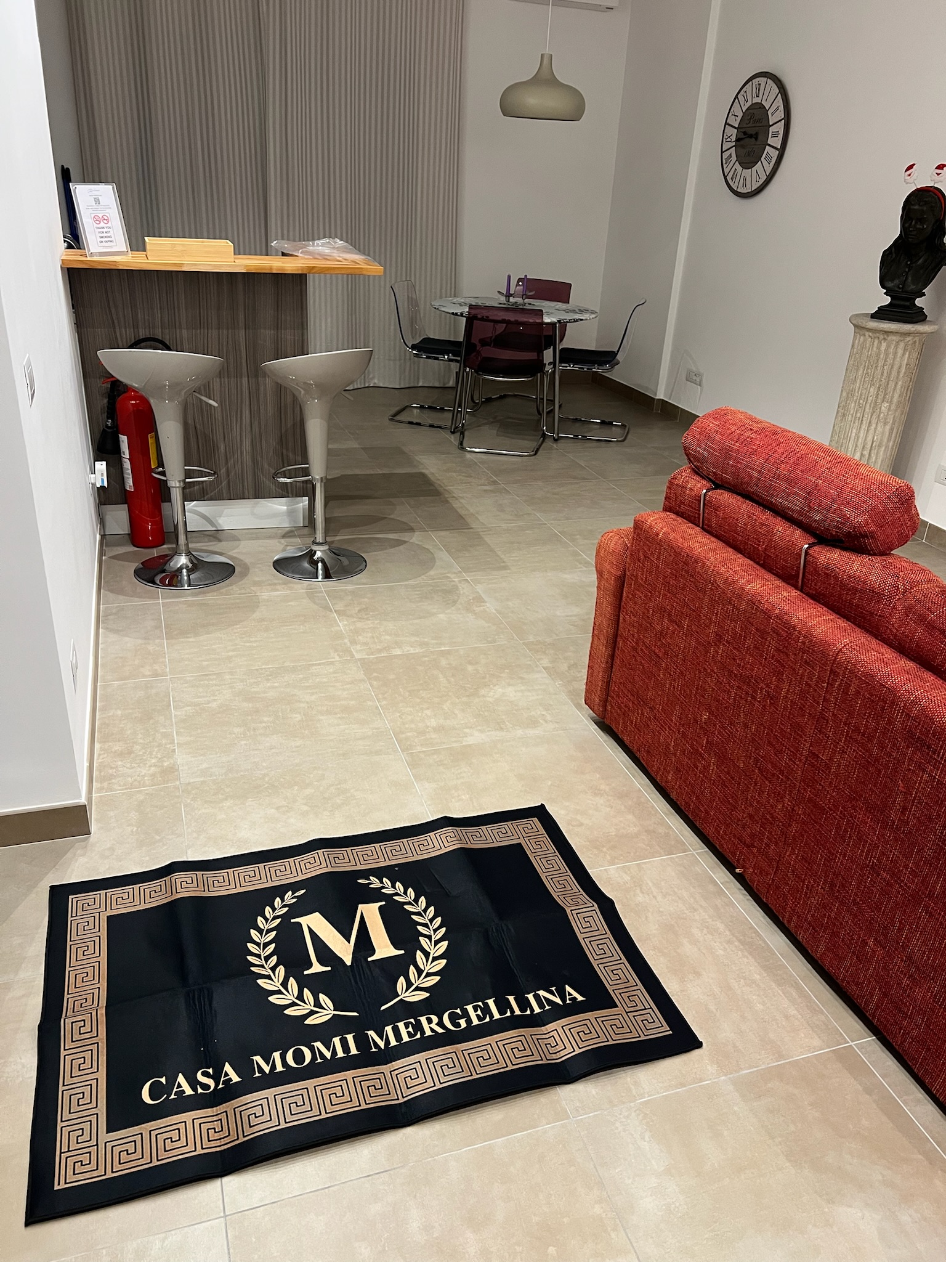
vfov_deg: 67.3
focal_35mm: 26
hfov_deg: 53.1
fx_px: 947
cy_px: 631
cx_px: 473
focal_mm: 5.7
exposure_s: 1/50
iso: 250
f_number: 1.5
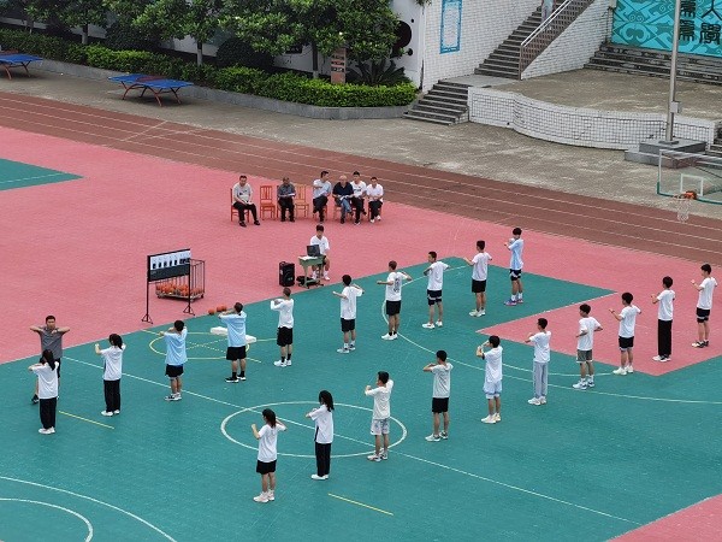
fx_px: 2378
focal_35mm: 114
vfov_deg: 13.0
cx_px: 361
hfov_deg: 17.3
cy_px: 271
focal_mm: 7.48
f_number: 2.4
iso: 64
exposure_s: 1/100
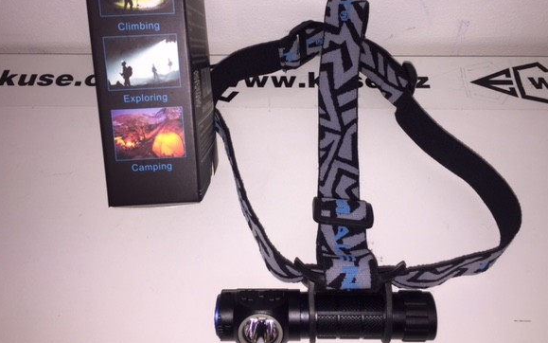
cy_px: 134
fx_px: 508
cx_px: 282
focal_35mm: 34
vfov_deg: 37.1
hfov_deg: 56.7
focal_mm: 4.15
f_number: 2.2
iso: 32
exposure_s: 1/76
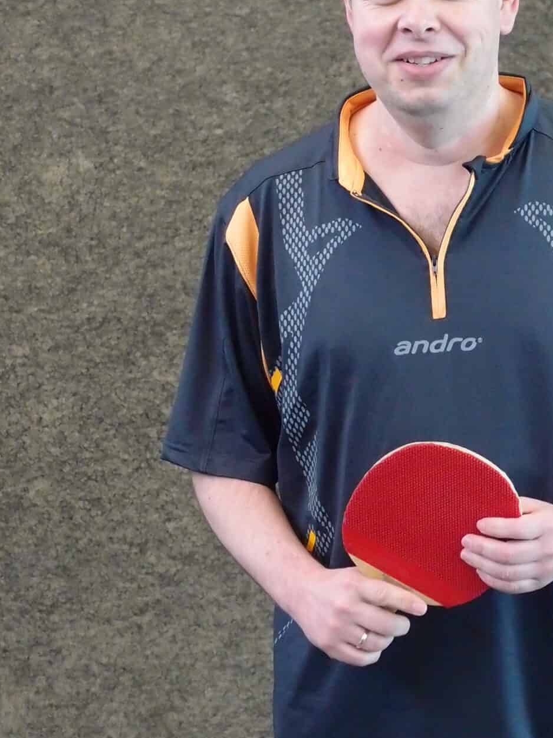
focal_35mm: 133
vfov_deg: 14.8
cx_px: 557
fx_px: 2833
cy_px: 430
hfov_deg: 11.0
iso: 640
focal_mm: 14.05
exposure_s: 1/160
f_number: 2.5
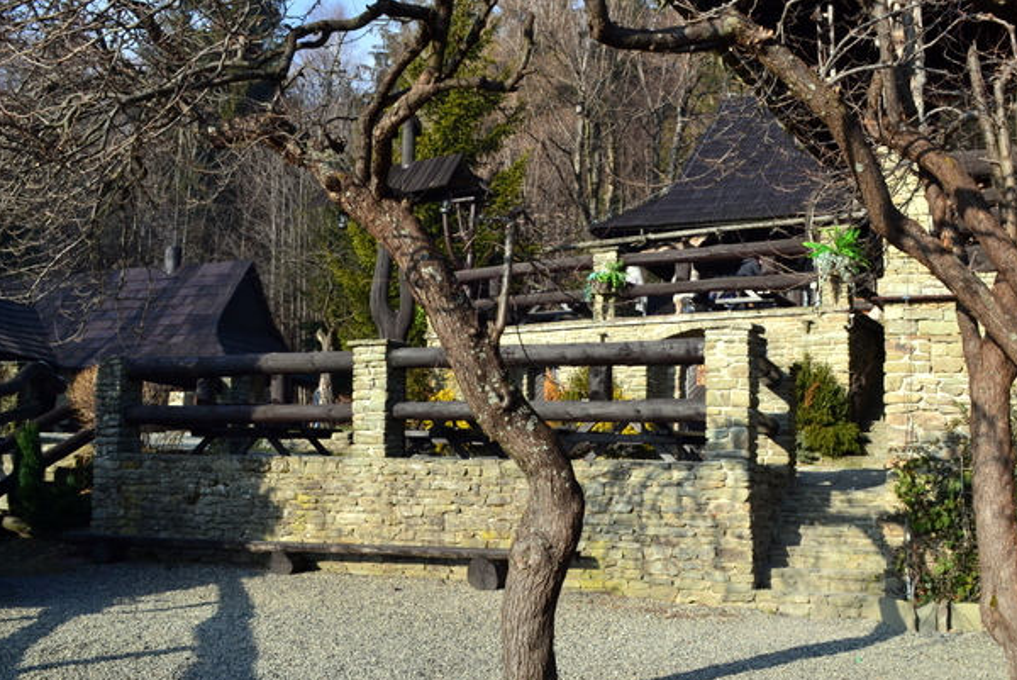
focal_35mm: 36
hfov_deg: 53.0
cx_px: 551
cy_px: 329
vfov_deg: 36.9
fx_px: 1018
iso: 400
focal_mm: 18
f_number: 10
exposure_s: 1/250
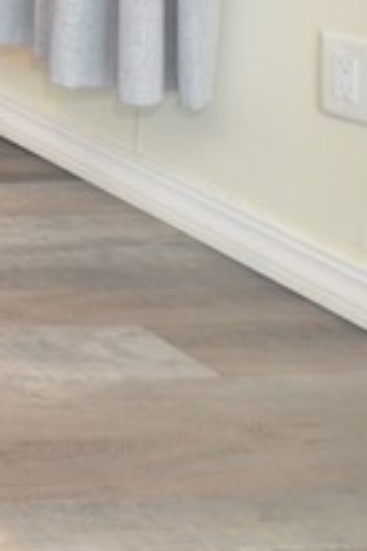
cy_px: -339
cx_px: -984
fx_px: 1223
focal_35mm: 80
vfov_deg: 20.5
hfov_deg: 9.0
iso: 720
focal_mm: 10
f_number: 4
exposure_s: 1/60
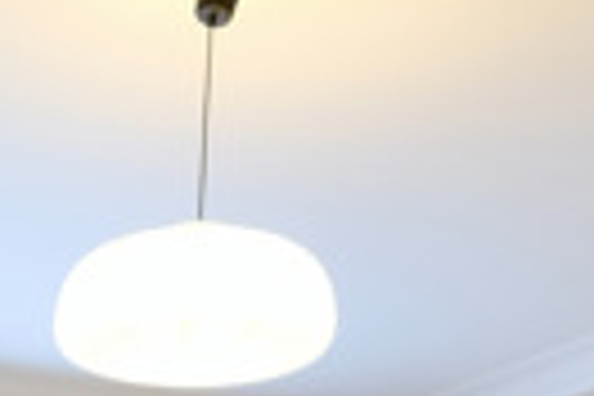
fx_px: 1435
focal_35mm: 87
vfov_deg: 12.3
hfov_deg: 22.2
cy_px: 968
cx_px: -45
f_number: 4
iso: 1000
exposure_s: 1/30
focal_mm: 10.5
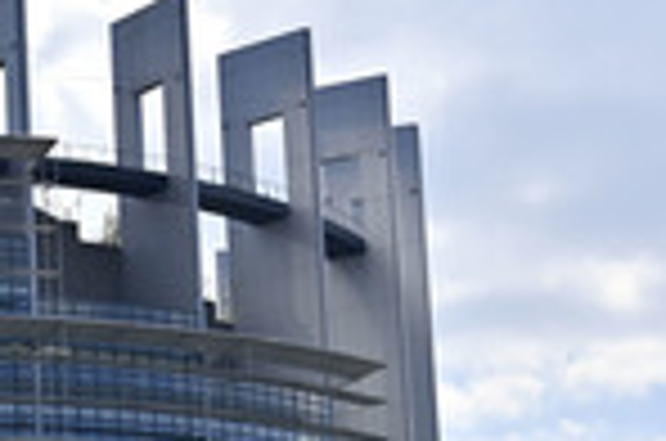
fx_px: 2031
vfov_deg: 12.2
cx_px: -182
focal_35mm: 110
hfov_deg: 17.5
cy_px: 446
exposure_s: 1/1600
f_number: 4
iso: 80
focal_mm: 36
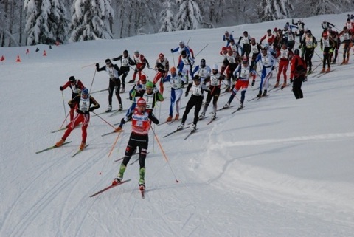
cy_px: 118
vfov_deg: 13.1
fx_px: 1033
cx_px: 177
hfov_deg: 19.4
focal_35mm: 105
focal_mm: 70
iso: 1600
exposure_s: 1/2000
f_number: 16
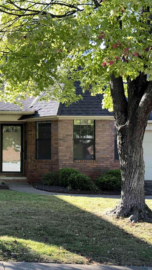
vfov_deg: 30.2
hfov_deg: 16.6
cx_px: -21
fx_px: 502
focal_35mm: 70
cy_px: 135
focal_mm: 6.86
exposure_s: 1/608
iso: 50
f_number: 1.78
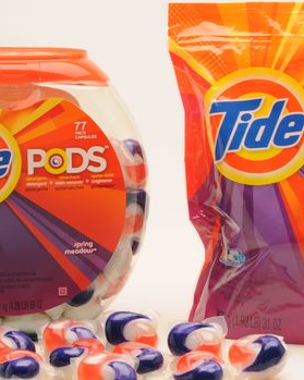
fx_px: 1451
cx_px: 177
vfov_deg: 14.9
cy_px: 187
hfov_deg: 12.0
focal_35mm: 129
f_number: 16
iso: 200
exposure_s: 1/100
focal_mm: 50
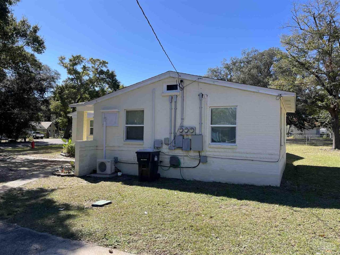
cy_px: 128
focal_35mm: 26
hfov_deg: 67.3
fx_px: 255
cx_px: 170
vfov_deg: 53.1
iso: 32
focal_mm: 4.2
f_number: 1.6
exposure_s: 1/2304
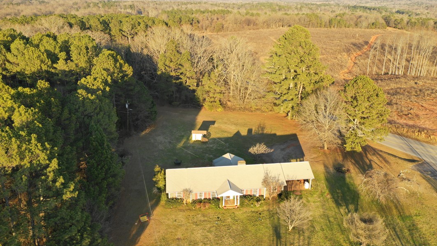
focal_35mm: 30
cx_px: 217
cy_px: 126
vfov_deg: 38.9
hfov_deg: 64.3
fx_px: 348
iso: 100
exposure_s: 1/200
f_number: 5
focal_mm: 10.26
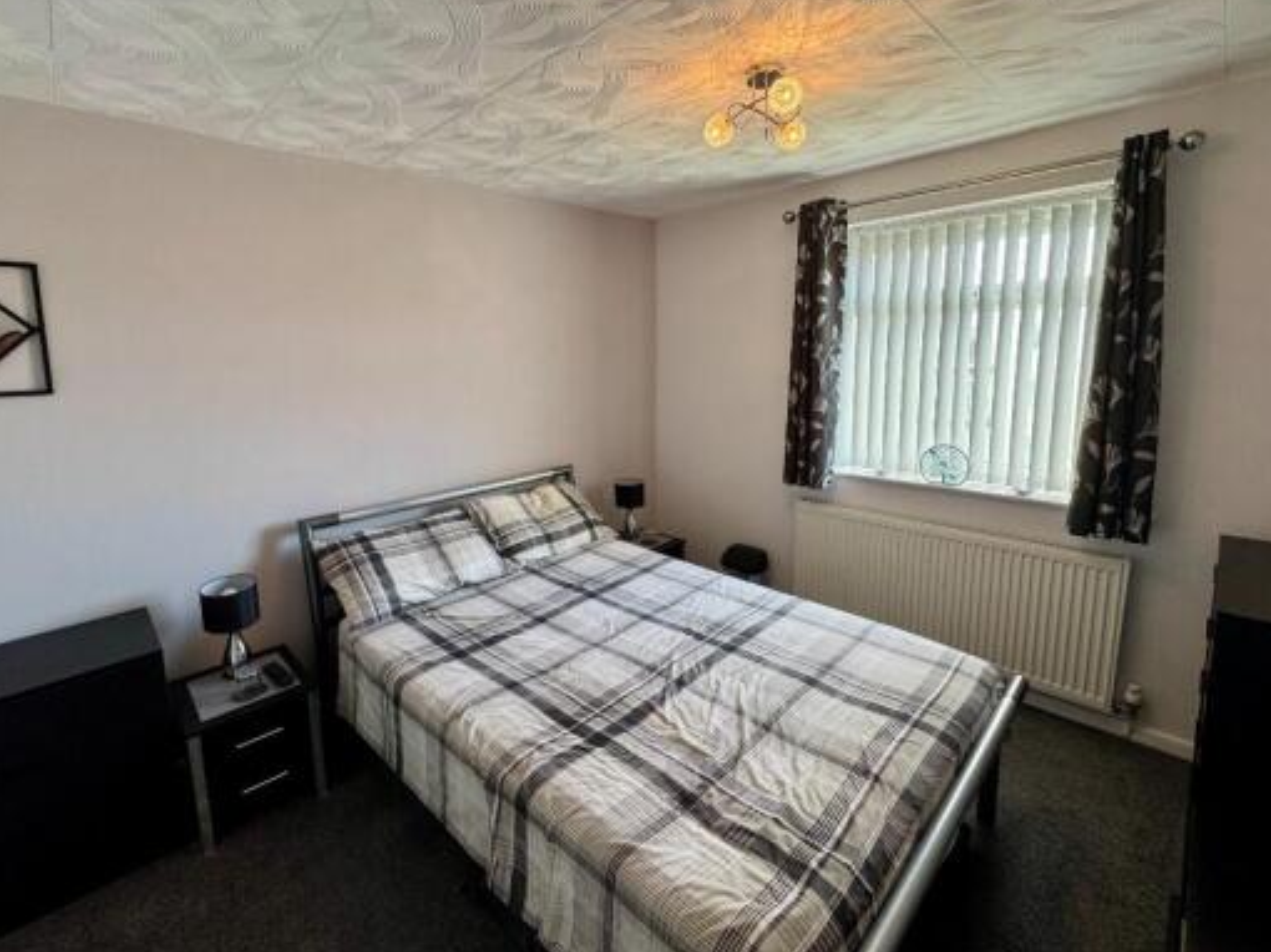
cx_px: 592
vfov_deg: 77.9
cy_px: 430
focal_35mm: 16
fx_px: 587
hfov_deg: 94.4
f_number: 2.2
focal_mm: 2.22
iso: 125
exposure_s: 1/100
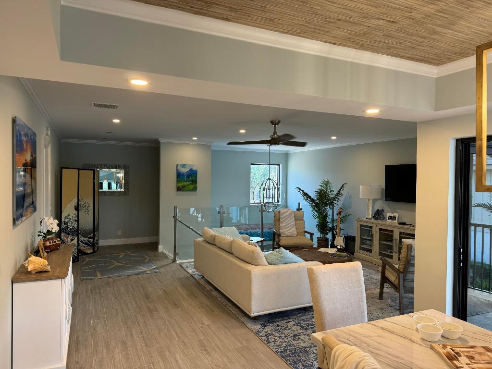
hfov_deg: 71.6
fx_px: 341
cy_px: 184
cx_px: 246
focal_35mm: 24
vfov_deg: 56.8
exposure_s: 1/60
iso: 125
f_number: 1.78
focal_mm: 6.76
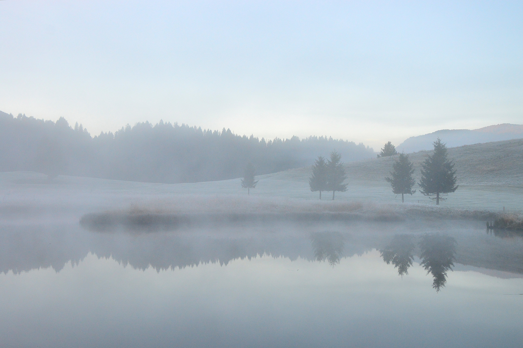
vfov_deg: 25.7
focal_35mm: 52
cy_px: 174
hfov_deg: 37.9
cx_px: 262
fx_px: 762
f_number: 7.1
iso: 800
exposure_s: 1/400
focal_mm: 35
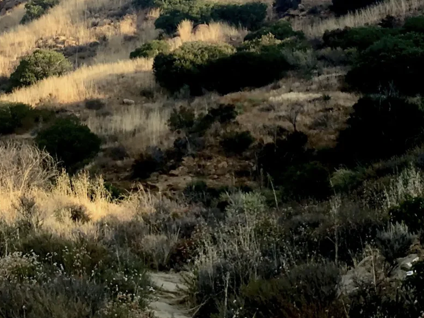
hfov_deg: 20.6
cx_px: 179
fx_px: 1164
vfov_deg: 15.4
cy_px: 48
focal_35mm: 95
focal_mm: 4.15
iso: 25
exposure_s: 1/513
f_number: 2.2
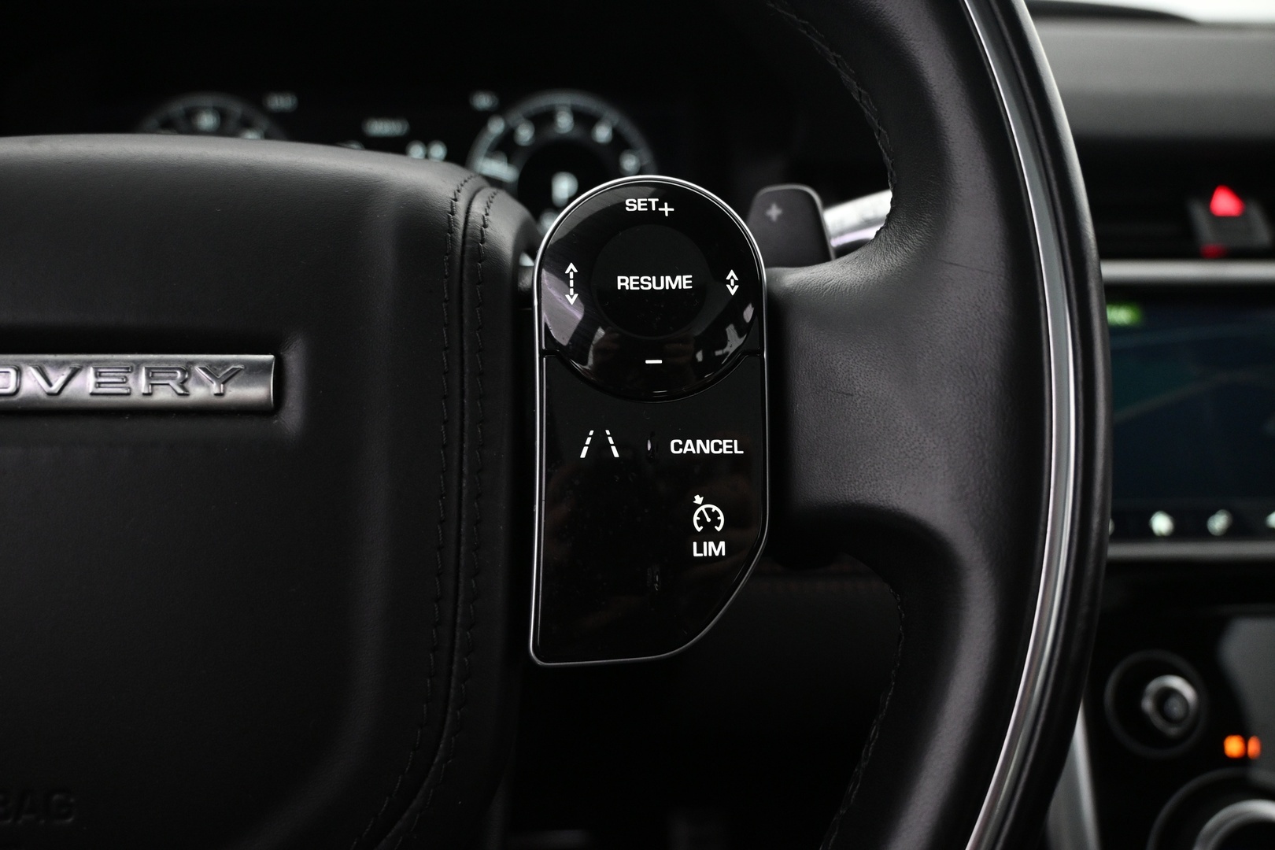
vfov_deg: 45.7
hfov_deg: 64.6
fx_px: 1009
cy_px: 425
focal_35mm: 28
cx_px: 638
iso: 1600
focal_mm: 19
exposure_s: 1/40
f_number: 3.8
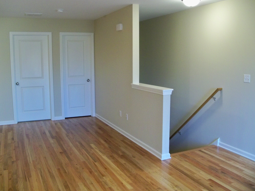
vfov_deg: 39.7
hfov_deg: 51.4
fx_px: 265
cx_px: 129
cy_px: 96
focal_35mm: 36
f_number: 3.5
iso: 400
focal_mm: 6.2
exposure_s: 1/30
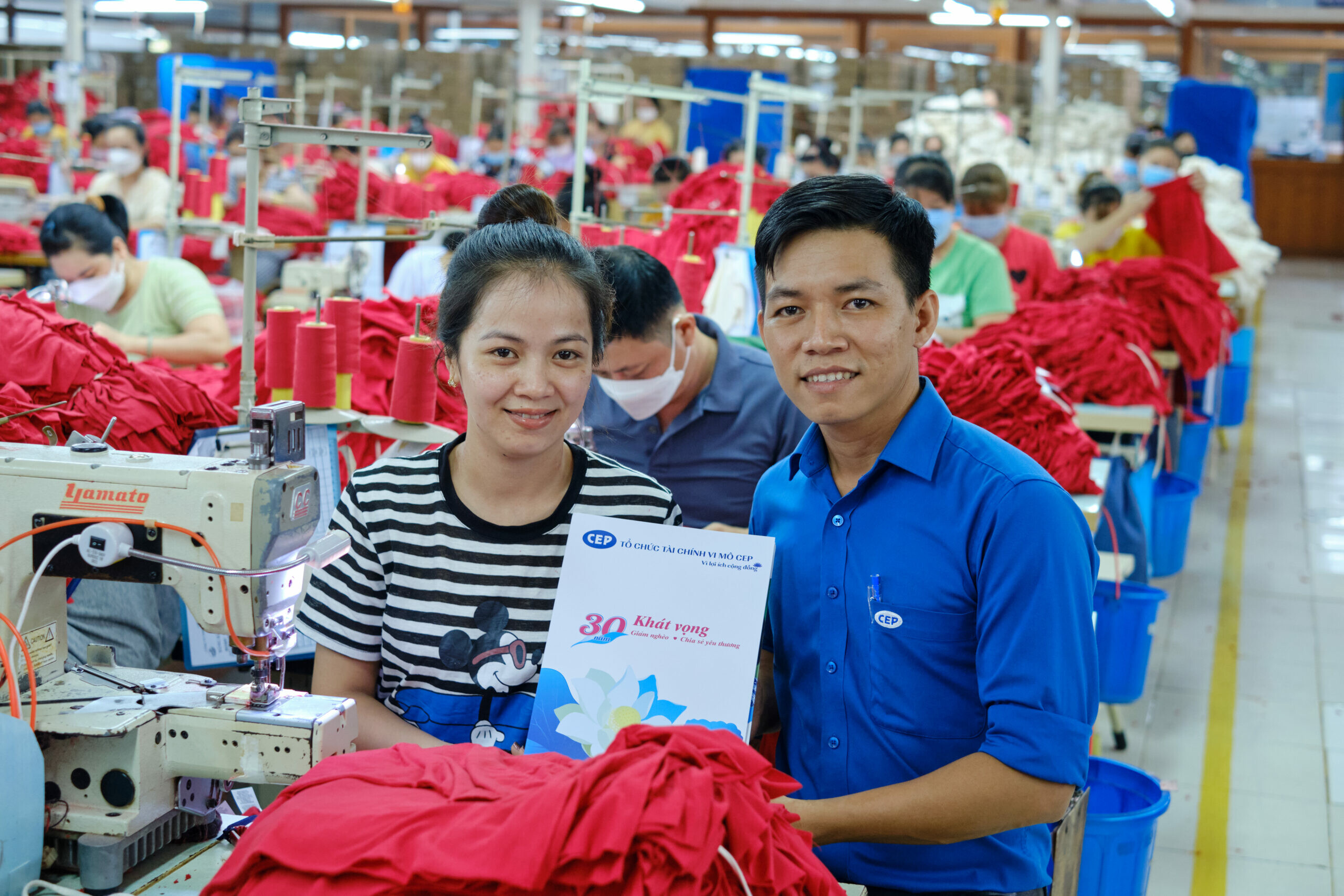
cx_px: 672
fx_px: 1979
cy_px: 448
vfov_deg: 25.5
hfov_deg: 37.5
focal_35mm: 53
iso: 1600
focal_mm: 35
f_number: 2.8
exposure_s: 1/100
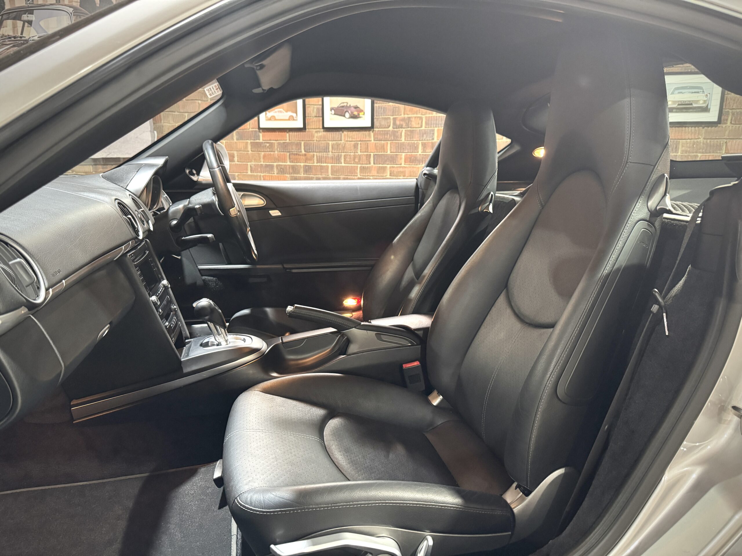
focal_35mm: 24
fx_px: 514
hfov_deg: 71.6
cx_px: 371
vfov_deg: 56.8
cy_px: 278
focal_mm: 6.76
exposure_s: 1/33
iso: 800
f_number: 1.78
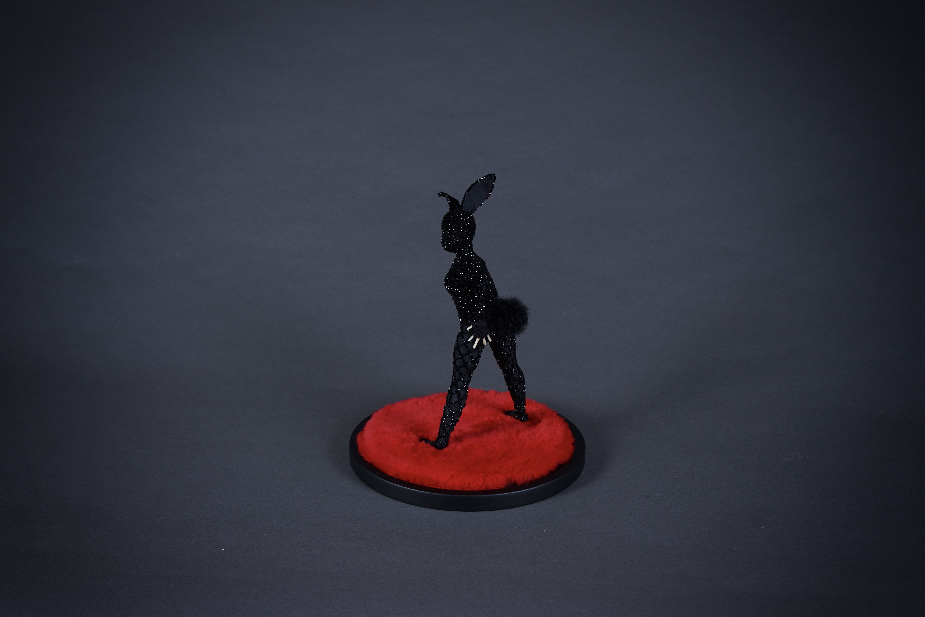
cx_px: 462
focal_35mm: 39
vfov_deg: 34.2
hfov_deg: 49.6
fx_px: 1002
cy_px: 308
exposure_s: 1/160
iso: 100
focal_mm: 39
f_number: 7.1
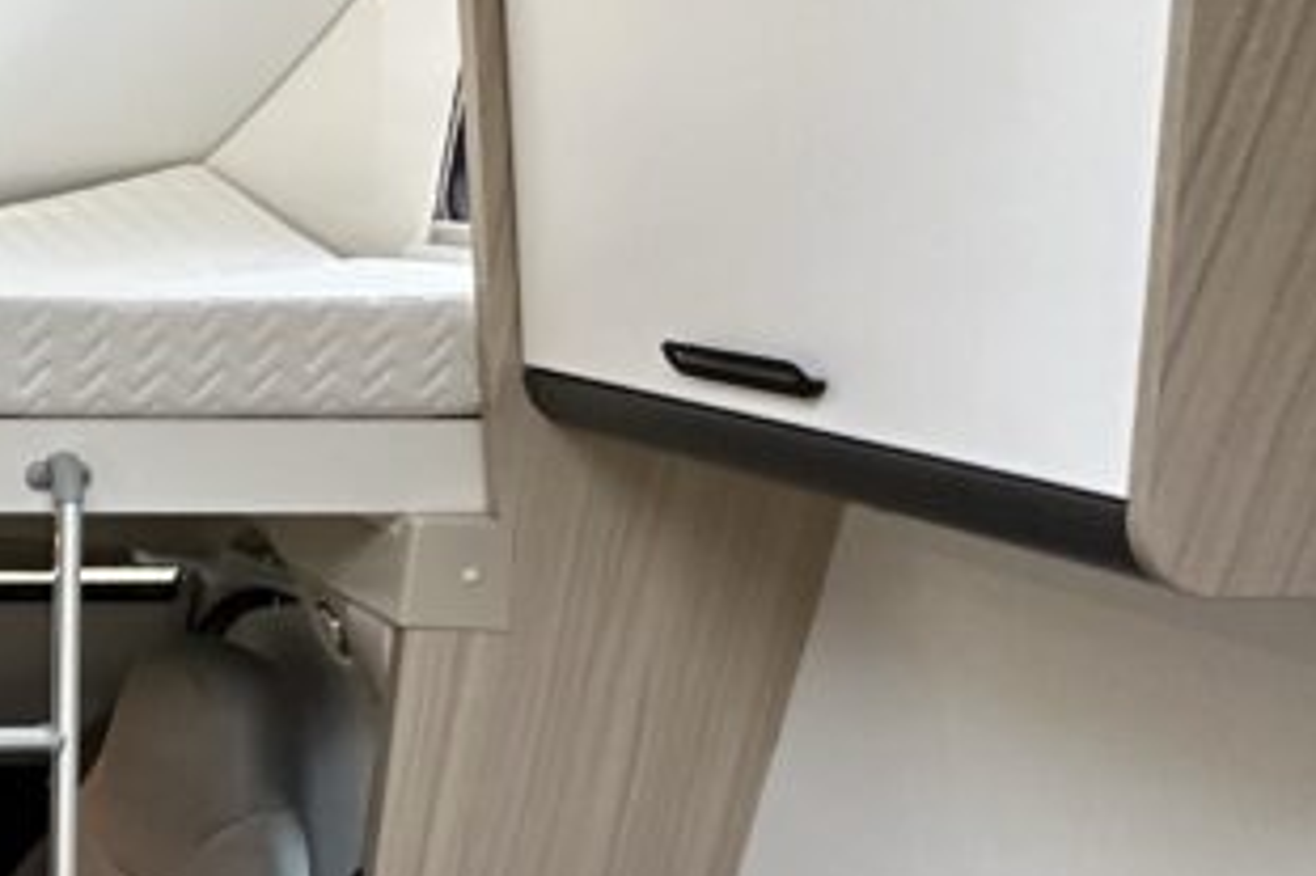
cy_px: 901
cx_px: -355
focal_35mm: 48
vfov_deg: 26.4
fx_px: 1754
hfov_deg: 32.2
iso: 500
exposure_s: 1/60
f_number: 2.2
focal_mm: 2.22
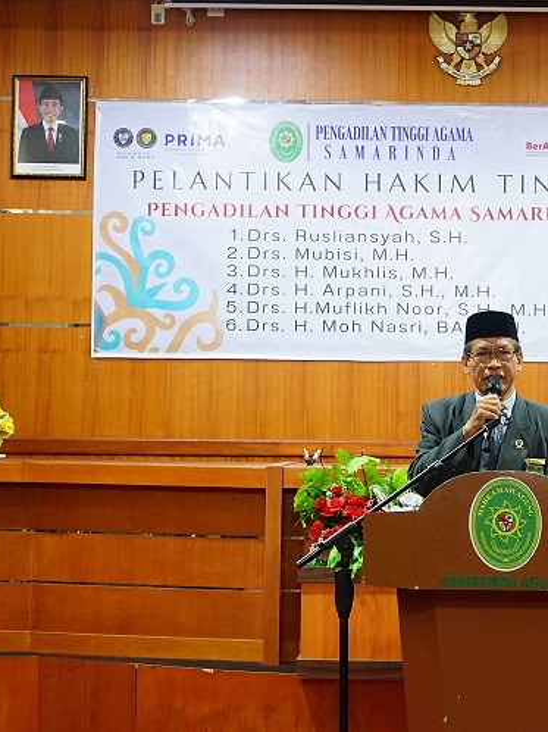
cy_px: 366
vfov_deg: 27.4
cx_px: 466
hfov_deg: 20.4
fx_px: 1500
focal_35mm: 71
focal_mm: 49
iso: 4000
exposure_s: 1/25
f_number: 5.6
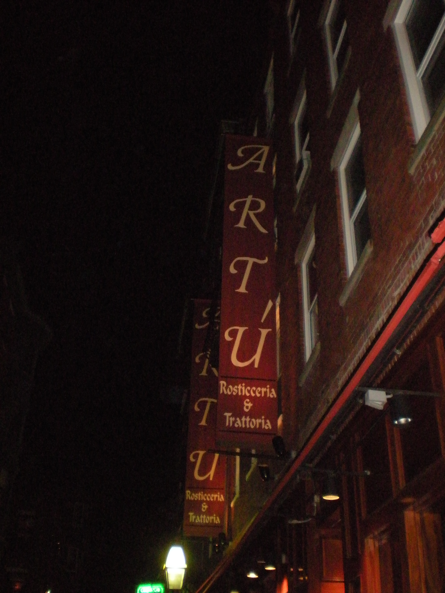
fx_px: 651
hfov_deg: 37.7
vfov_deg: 49.0
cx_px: 222
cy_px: 296
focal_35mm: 38
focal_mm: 6.3
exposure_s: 1/60
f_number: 3.1
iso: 800
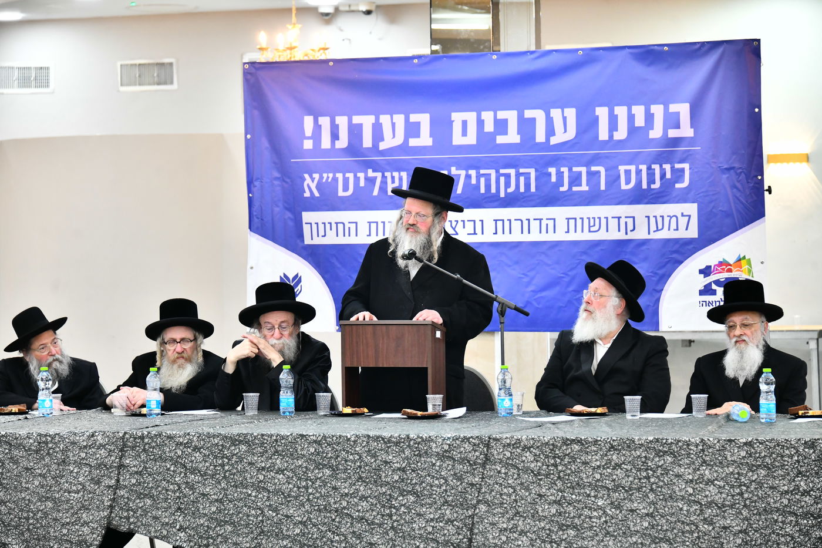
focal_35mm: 125
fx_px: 2854
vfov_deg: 11.0
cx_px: 411
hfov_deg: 16.4
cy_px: 274
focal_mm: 125
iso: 2500
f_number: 5.6
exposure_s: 1/100
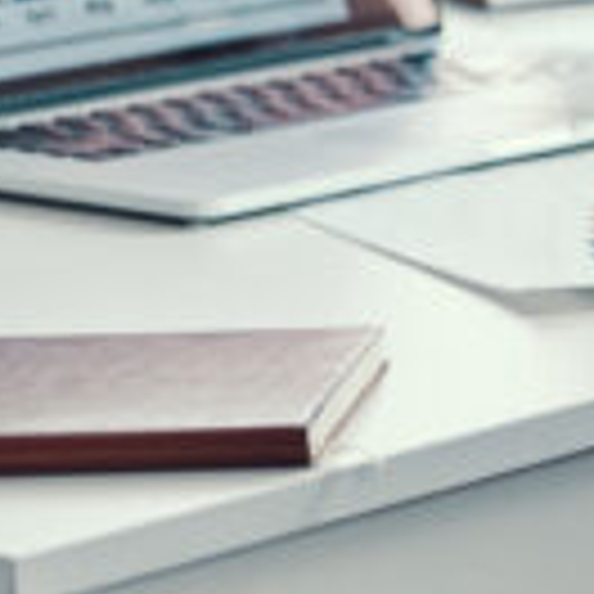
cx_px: 1656
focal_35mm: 346
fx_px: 6717
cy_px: -302
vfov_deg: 5.0
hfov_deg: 4.9
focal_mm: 70
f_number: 2.8
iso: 250
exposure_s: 1/100
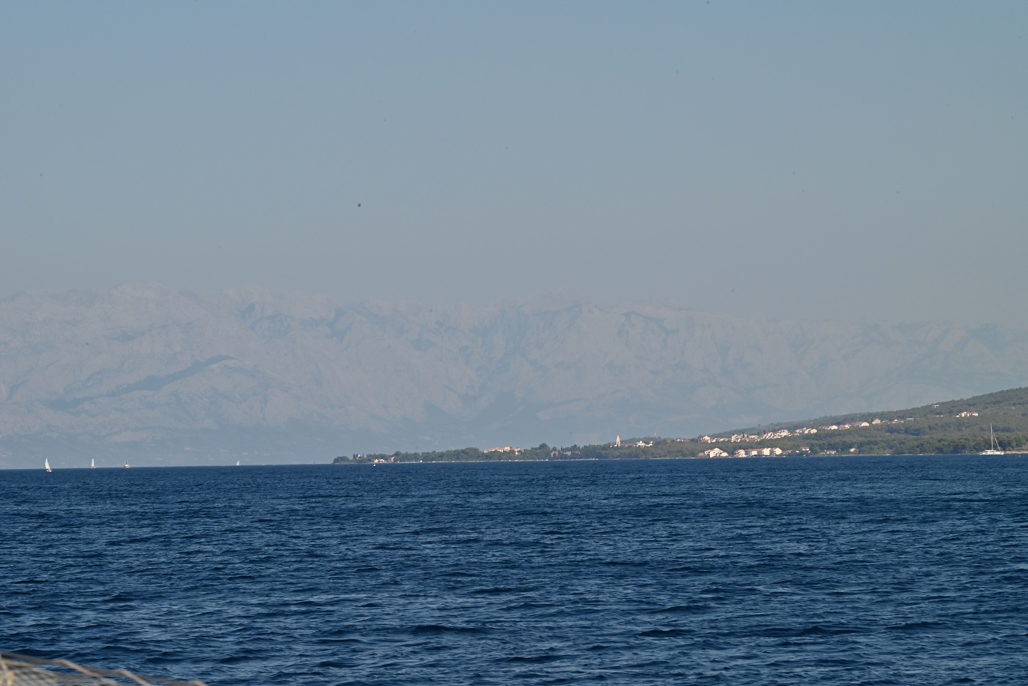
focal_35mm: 185
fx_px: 5284
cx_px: 514
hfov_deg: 11.1
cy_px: 343
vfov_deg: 7.4
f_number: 29
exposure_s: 1/200
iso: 360
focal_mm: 185
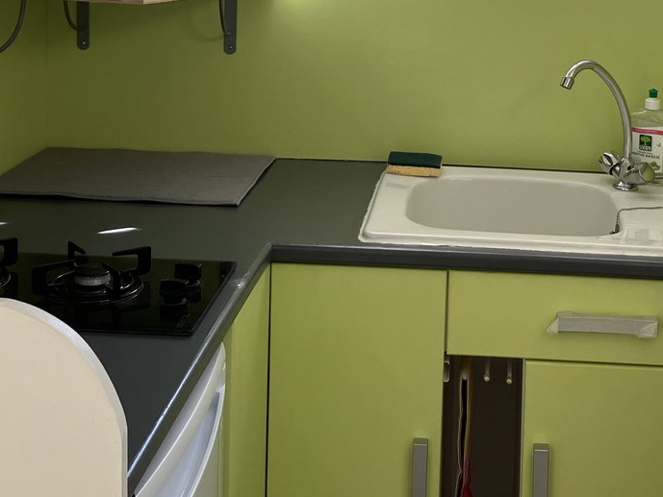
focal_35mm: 65
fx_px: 1245
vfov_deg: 21.8
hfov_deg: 29.6
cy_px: -2
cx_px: 435
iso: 64
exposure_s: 1/121
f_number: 1.8
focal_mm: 3.99
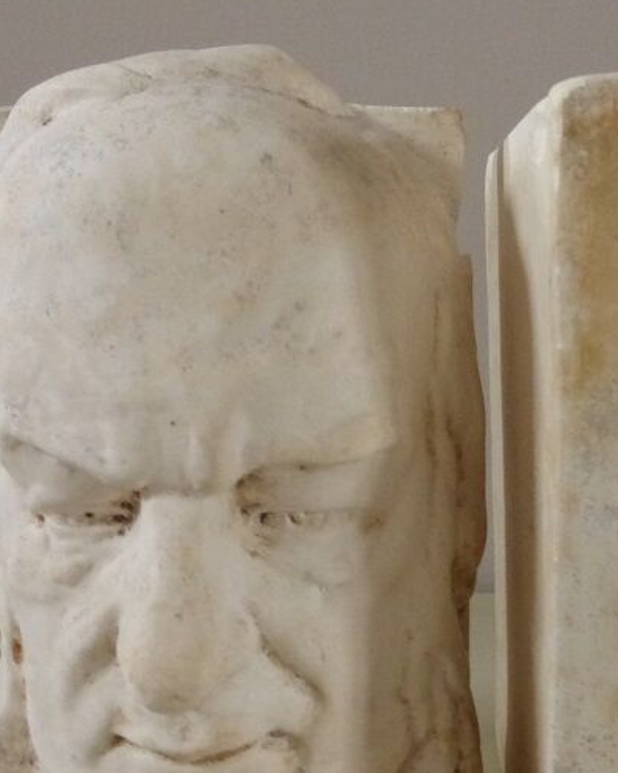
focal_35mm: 44
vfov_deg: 41.6
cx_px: 420
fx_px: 1006
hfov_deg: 33.8
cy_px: 501
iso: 800
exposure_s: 1/25
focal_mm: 4.3
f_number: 3.3
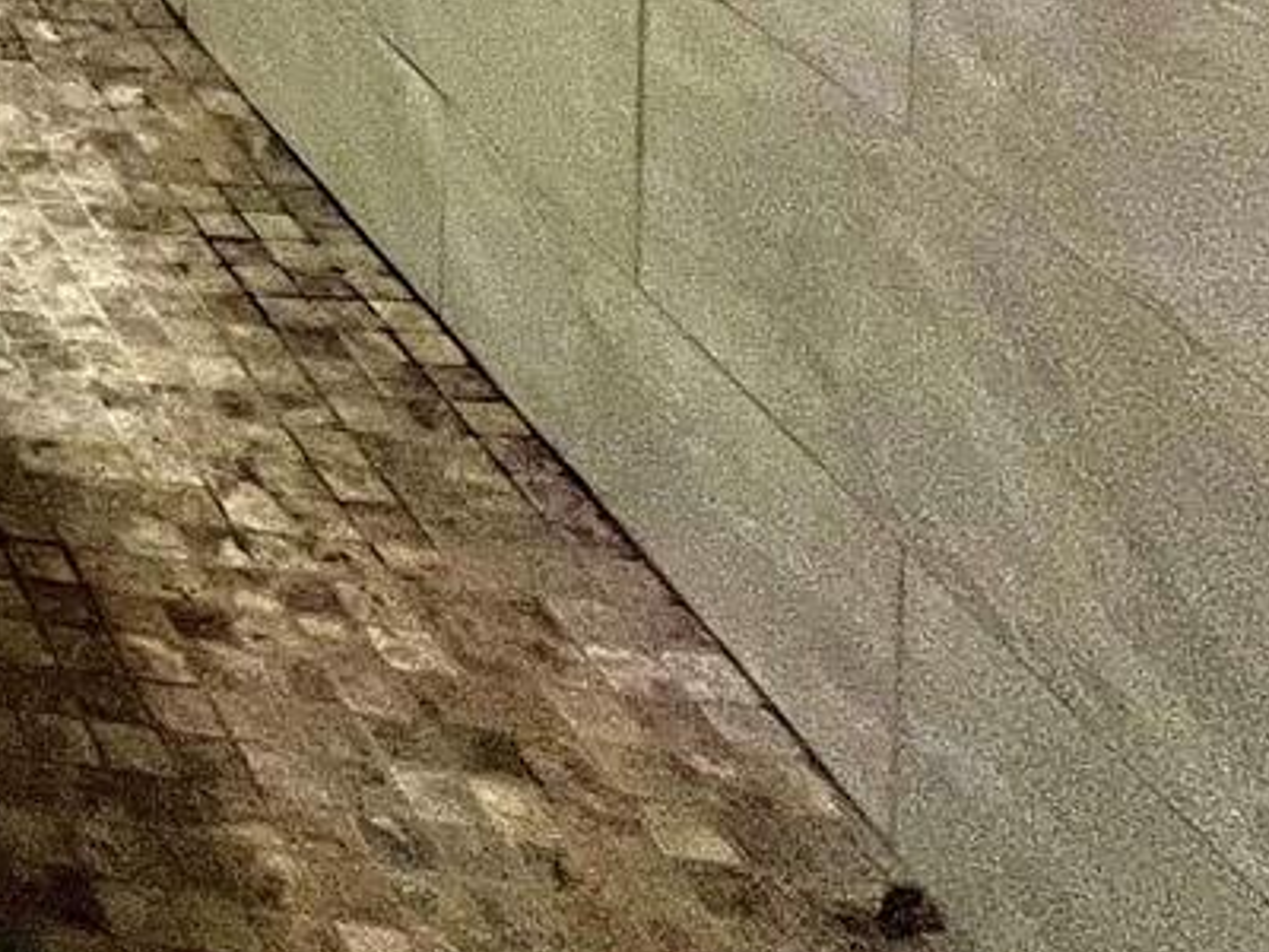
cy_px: -904
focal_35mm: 52
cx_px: -1209
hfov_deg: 20.0
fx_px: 1906
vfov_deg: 18.9
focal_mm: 1.57
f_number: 1.8
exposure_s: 1/120
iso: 250
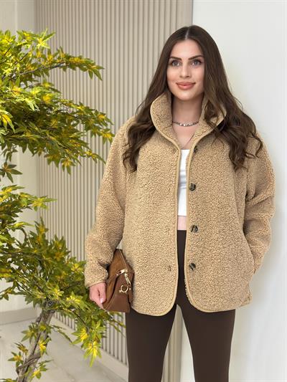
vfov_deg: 39.6
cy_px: 191
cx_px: 144
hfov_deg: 30.3
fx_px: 530
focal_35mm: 48
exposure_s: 1/100
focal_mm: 6.86
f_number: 1.78
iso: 64
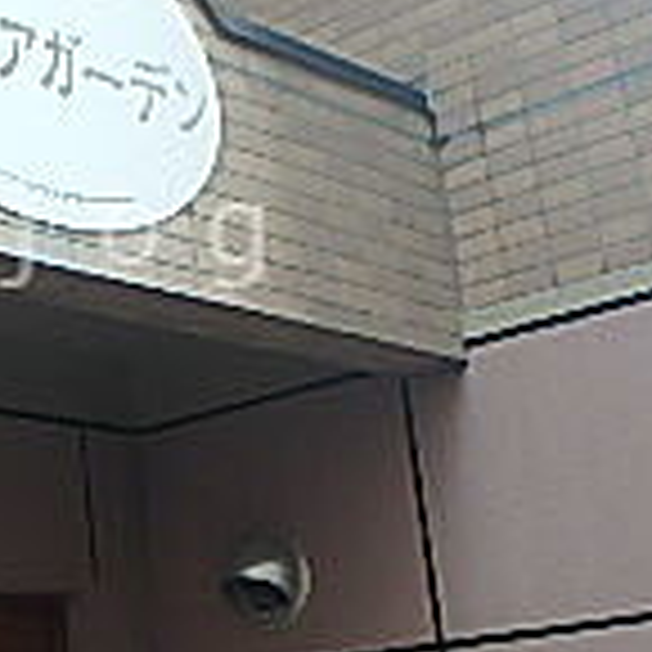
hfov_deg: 20.4
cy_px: 234
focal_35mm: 82
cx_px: -18
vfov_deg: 21.1
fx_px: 1747
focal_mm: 3.7
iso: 125
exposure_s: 1/160
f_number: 3.5
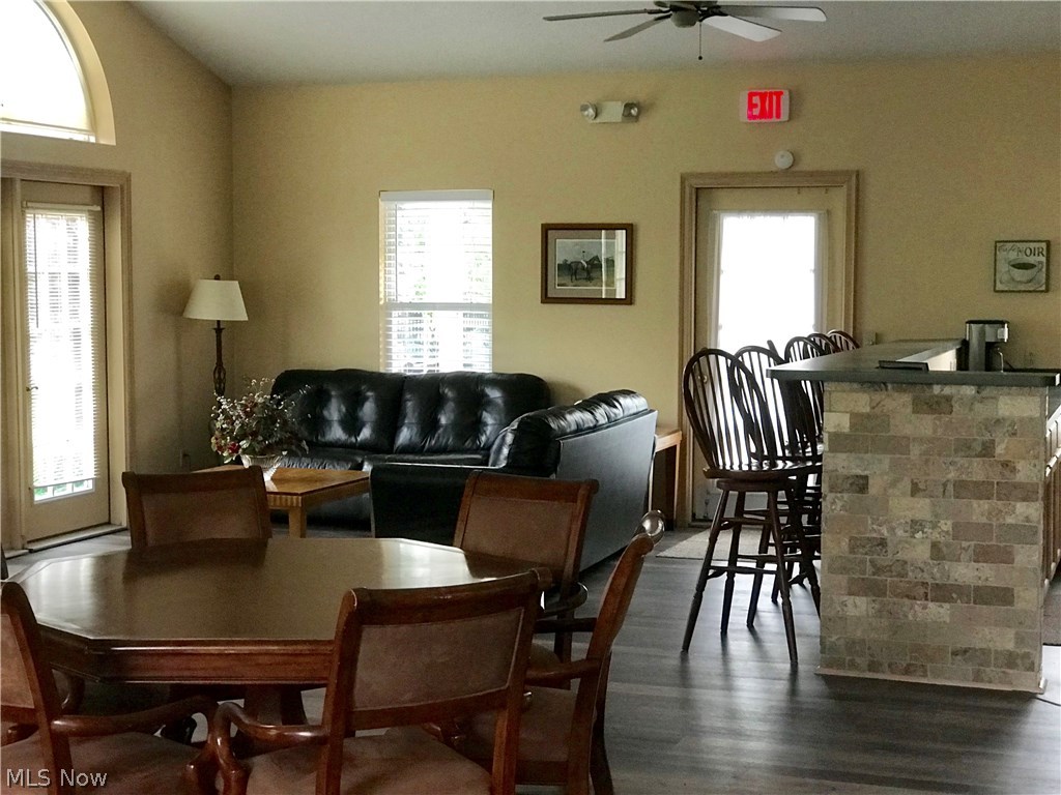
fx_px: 1747
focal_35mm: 57
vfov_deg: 25.7
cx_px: 530
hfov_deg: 33.8
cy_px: 398
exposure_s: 1/60
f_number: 2.8
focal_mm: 6.6
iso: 400
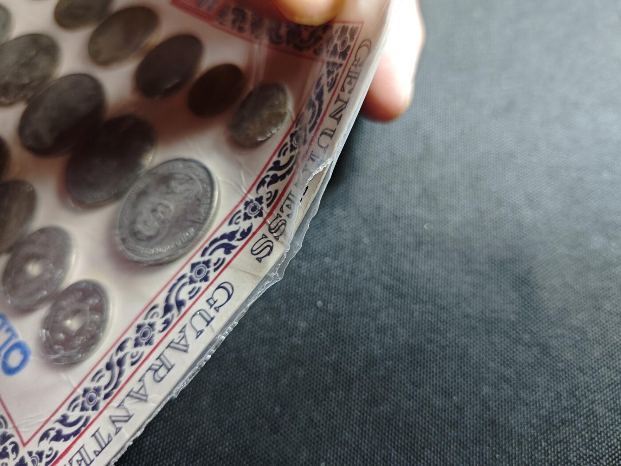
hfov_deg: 71.6
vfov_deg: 56.8
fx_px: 431
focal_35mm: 24
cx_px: 310
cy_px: 233
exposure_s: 1/50
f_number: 1.6
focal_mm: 5.84
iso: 320
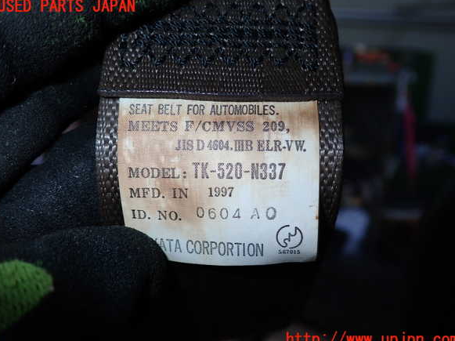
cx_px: 228
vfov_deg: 45.4
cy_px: 173
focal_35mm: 31
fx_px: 407
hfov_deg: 58.4
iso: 200
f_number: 6.3
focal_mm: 5.4
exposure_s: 1/30
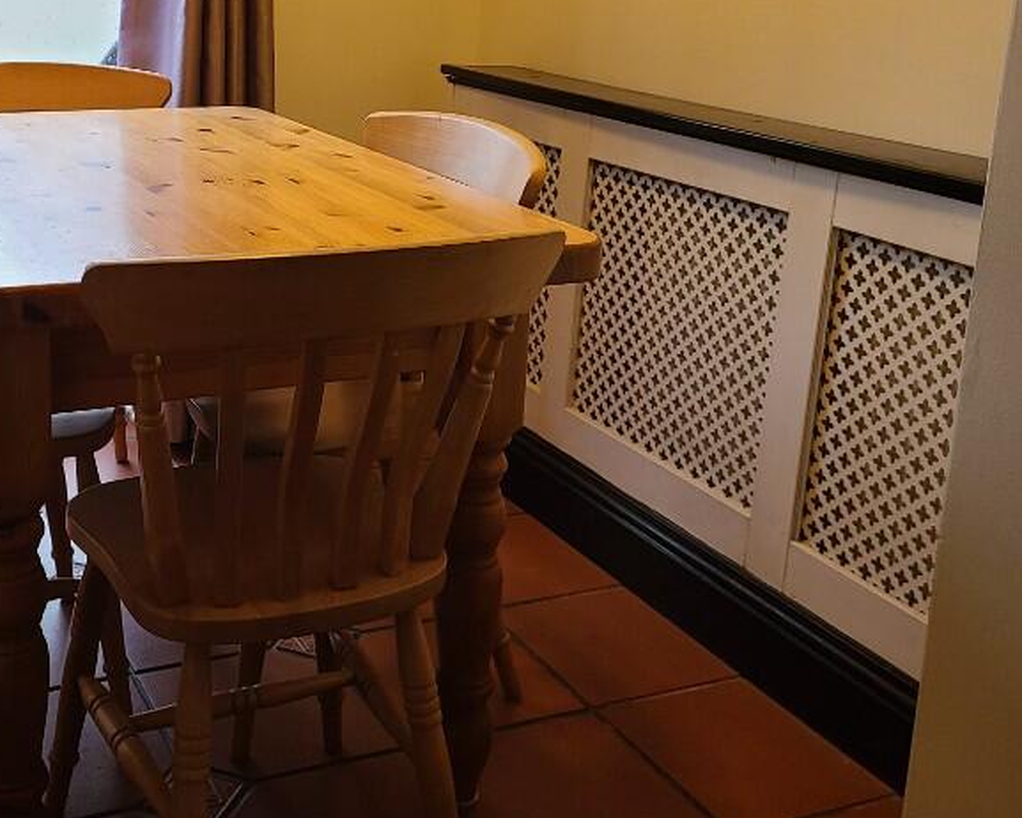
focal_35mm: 45
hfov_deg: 40.2
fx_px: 1362
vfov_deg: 32.9
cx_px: 285
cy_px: 214
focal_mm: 5.4
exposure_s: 1/50
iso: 125
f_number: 1.8
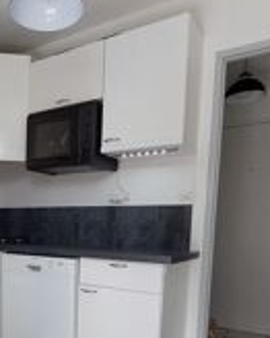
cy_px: 250
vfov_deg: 52.1
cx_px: 31
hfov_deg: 41.3
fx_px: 330
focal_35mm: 33
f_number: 2.2
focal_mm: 1.74
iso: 64
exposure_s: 1/100
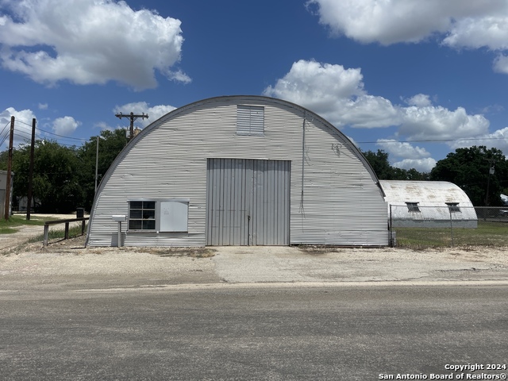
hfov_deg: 67.3
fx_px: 382
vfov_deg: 53.1
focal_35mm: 26
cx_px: 254
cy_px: 190
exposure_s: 1/9804
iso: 32
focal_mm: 4.2
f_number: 1.6
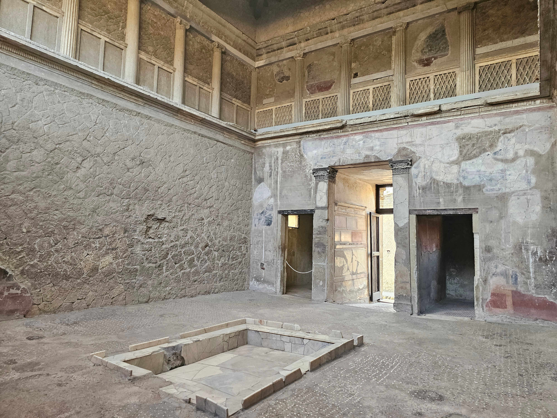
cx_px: 278
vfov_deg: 58.9
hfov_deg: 73.9
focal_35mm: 23
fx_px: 370
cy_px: 209
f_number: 1.7
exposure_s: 1/52
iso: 250
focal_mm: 6.3
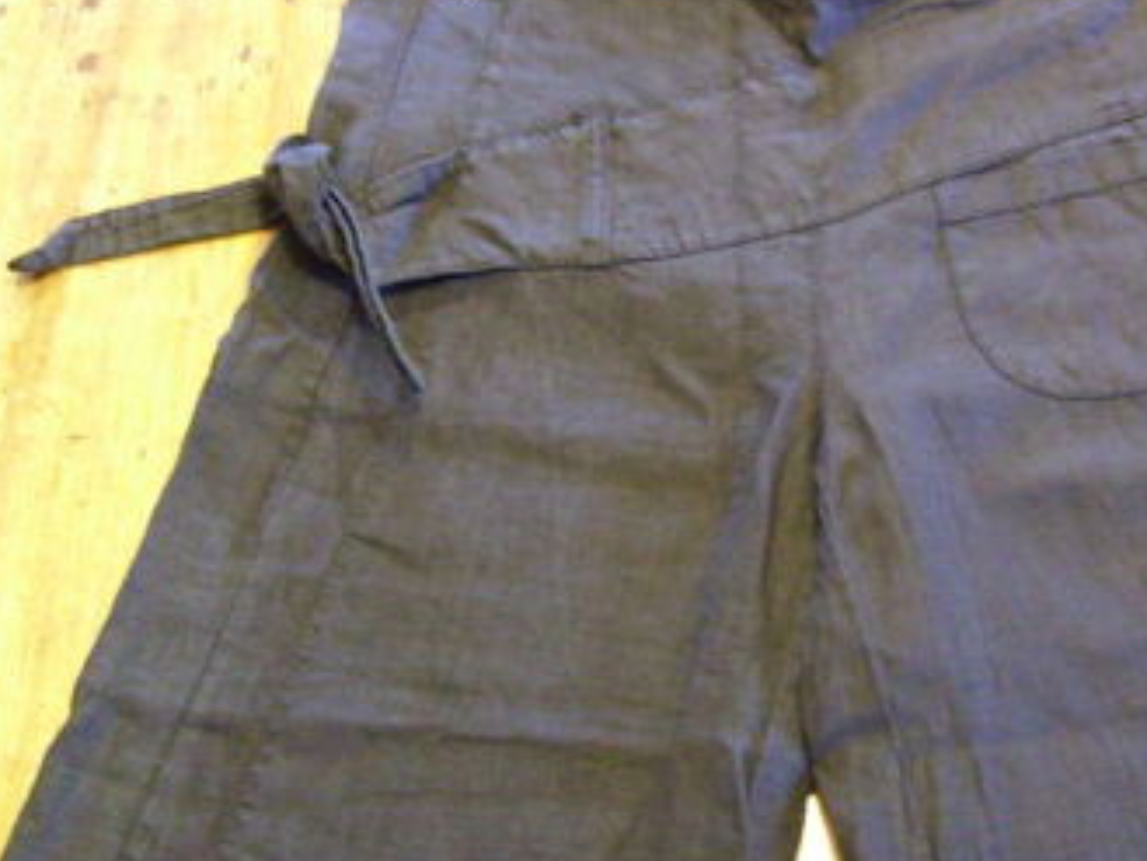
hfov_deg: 37.2
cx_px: 732
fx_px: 1690
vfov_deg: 28.6
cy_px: 411
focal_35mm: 51
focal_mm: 5.8
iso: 200
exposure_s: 1/6
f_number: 2.8
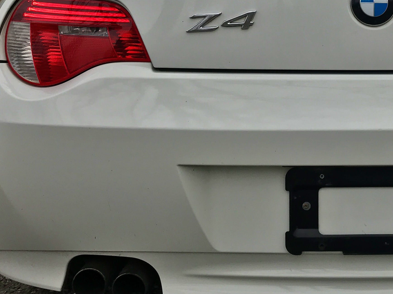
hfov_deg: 28.3
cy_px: 38
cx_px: 376
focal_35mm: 65
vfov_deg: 22.1
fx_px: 738
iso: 20
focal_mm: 3.99
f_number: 1.8
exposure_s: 1/958
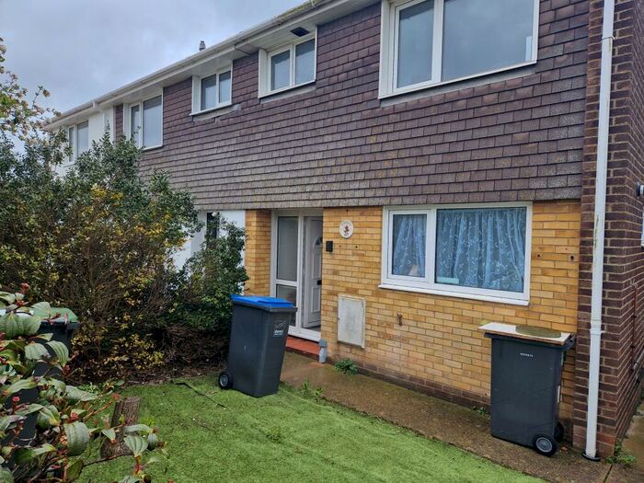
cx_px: 322
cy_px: 242
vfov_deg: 58.9
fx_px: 428
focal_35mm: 23
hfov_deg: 73.9
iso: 50
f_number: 1.8
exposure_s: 1/196
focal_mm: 5.4
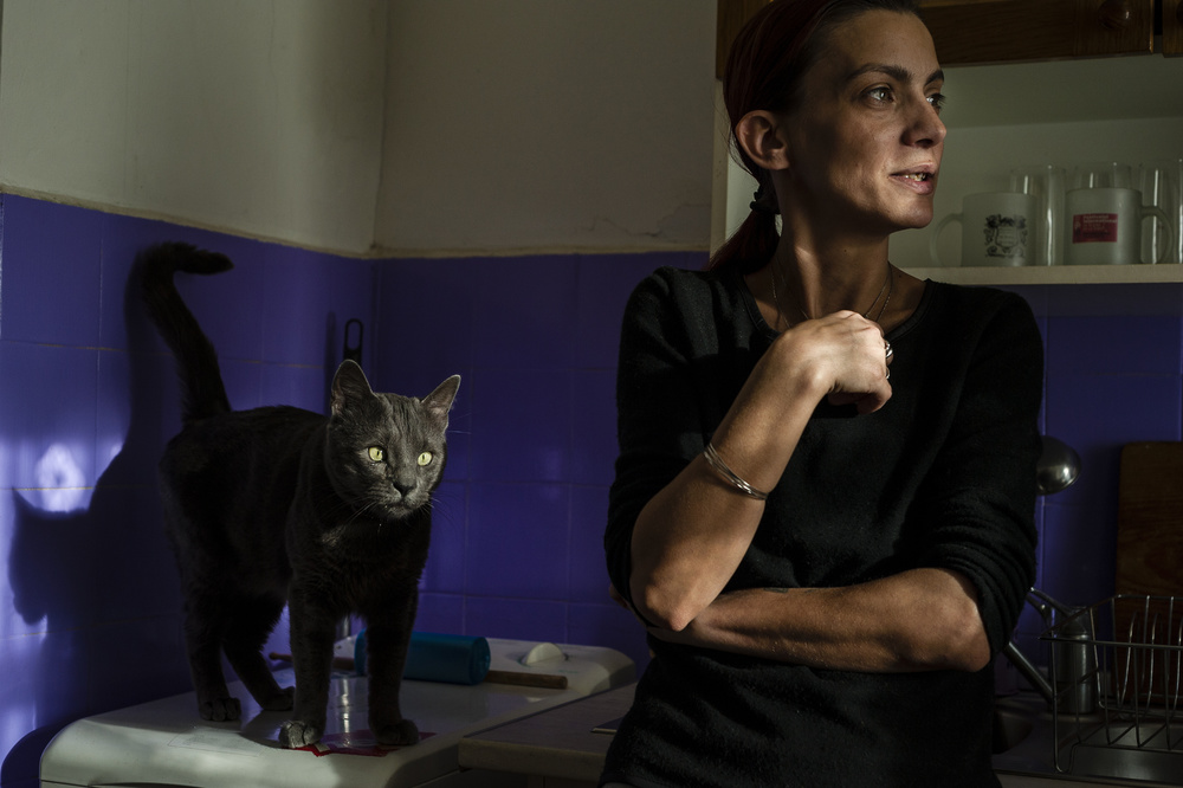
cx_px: 592
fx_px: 1642
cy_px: 394
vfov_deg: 27.0
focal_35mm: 50
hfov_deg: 39.6
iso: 400
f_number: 5
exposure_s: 1/125
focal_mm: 50
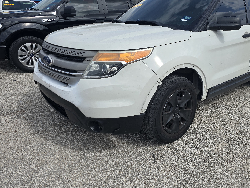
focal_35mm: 30
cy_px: 81
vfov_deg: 46.7
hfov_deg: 59.0
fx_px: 217
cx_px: 160
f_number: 1.7
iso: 12
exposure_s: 1/994
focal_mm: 6.3
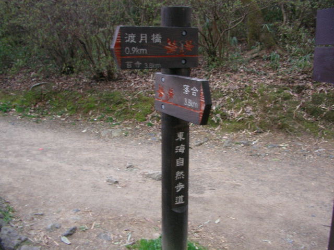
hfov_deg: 50.1
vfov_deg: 38.7
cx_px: 167
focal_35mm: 37
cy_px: 125
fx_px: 357
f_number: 2.8
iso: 100
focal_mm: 5.7
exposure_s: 1/5
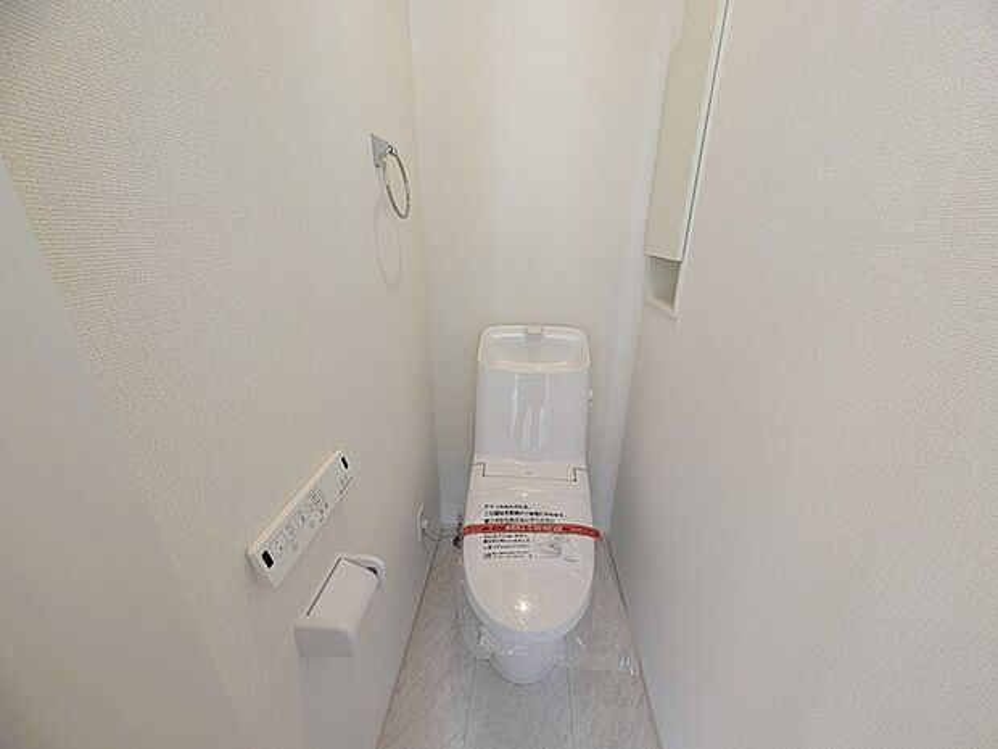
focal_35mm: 12
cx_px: 499
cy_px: 374
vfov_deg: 94.5
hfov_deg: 110.5
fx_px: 346
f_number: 1.7
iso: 54
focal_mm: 2.02
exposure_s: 1/58.4
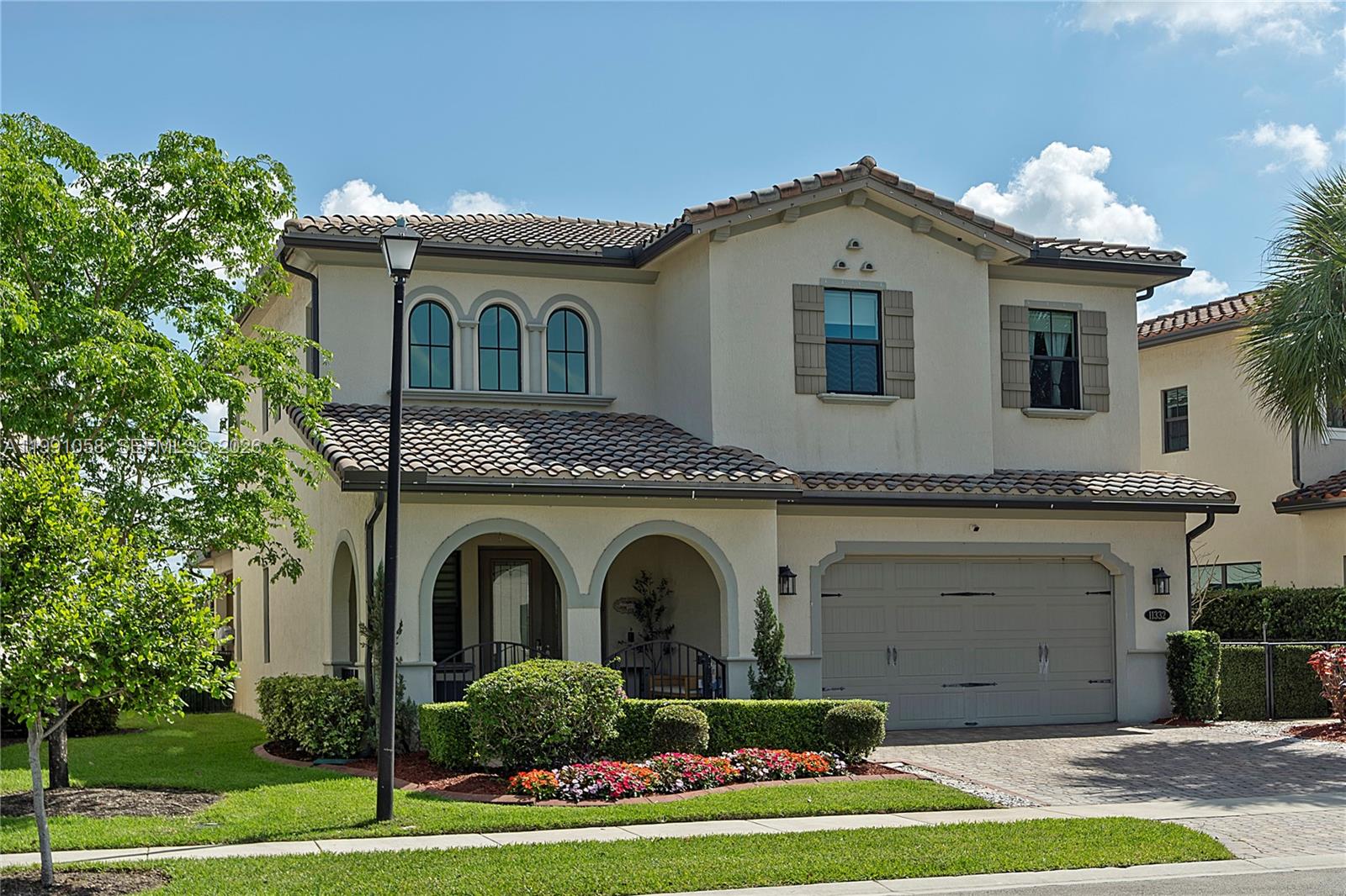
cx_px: 673
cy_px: 448
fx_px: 1570
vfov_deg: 31.9
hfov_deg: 46.4
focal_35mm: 42
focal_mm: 28
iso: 100
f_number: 8
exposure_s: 1/100
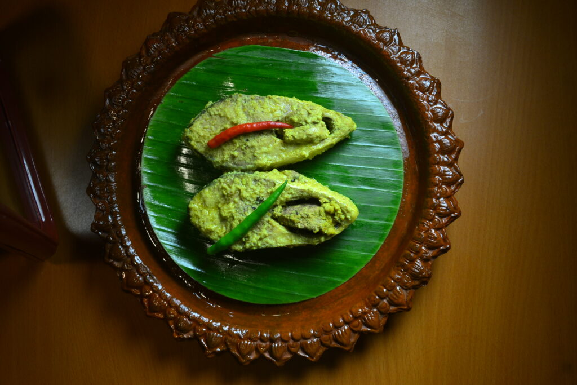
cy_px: 192
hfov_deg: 53.1
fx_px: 577
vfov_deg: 36.9
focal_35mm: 36
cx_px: 288
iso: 400
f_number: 7.1
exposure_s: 1/30
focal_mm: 24
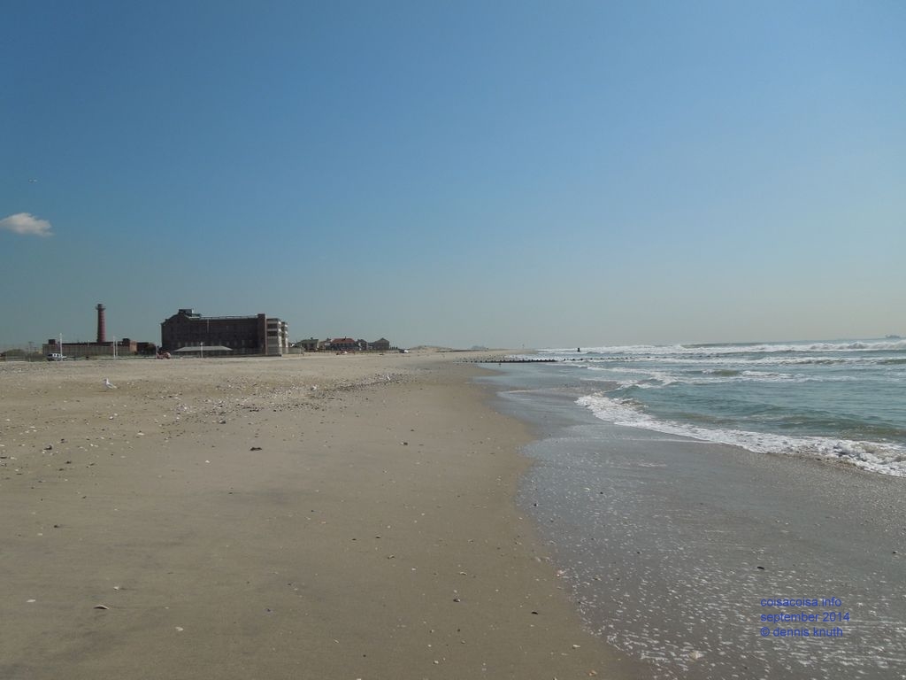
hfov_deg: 69.4
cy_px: 340
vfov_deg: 54.9
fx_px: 654
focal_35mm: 25
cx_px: 453
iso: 100
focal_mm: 4.5
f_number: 6.6
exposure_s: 1/800
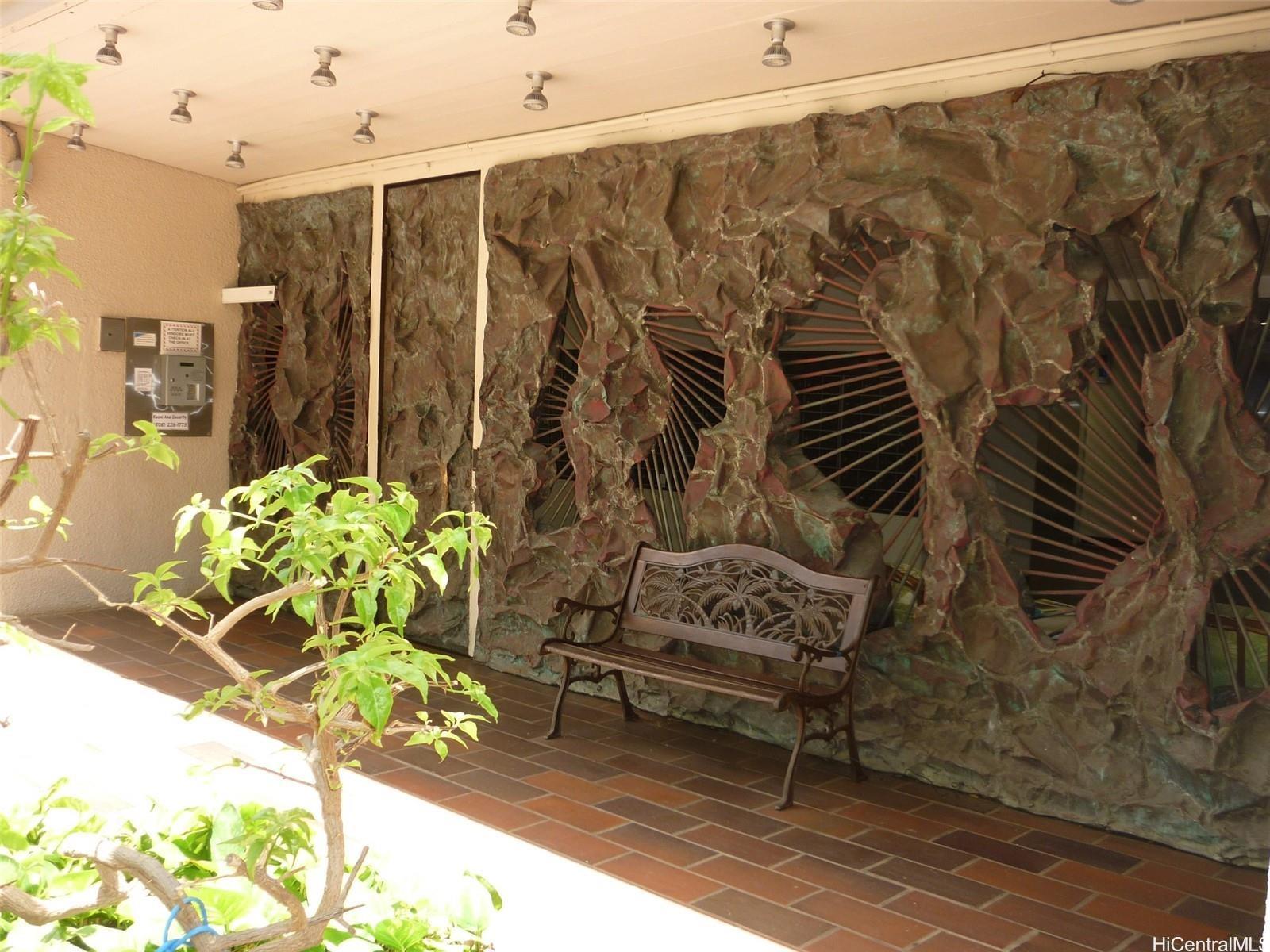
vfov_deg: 42.9
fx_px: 1211
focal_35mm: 33
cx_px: 635
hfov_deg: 55.4
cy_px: 476
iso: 100
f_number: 2.8
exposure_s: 1/160
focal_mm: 5.5
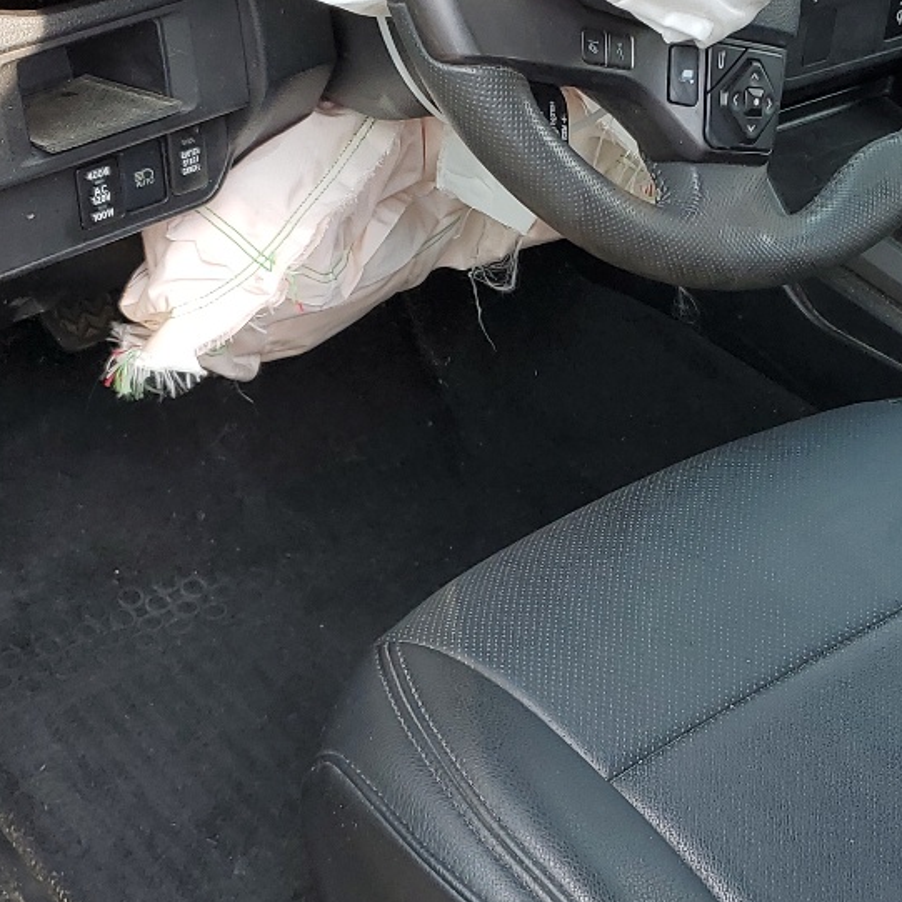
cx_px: 597
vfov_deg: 25.3
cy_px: 373
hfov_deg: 25.2
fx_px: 2005
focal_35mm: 68
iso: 50
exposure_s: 1/286
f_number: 1.5
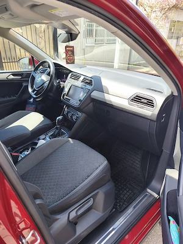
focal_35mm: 23
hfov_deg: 58.9
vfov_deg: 73.9
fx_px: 162
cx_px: 92
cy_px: 122
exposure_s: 1/123
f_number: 1.65
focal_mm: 6.18
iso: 50
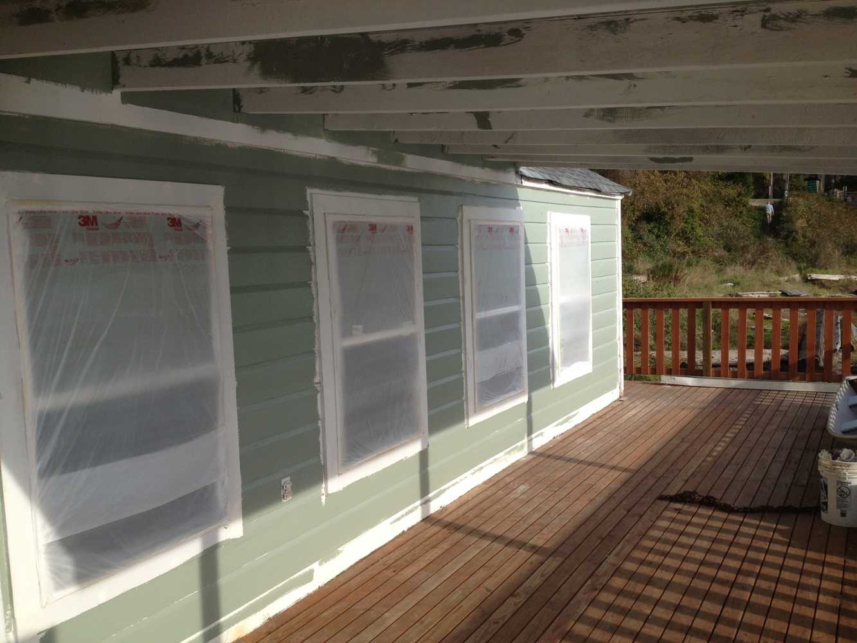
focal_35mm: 35
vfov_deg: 40.7
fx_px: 867
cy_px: 322
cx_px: 428
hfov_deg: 52.6
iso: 50
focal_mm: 4.28
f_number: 2.4
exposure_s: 1/1022
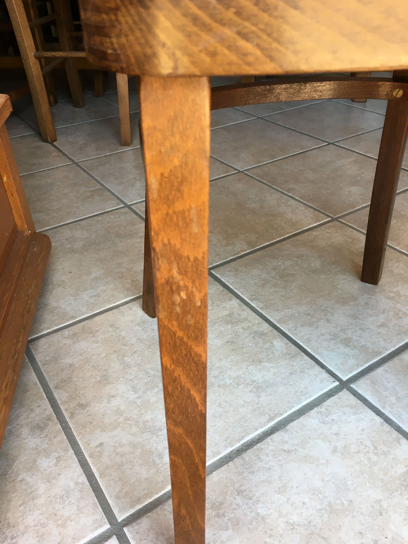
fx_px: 456
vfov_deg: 61.7
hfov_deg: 48.2
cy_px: 272
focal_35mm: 29
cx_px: 204
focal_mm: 4.15
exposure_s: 1/33
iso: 32
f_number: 2.2
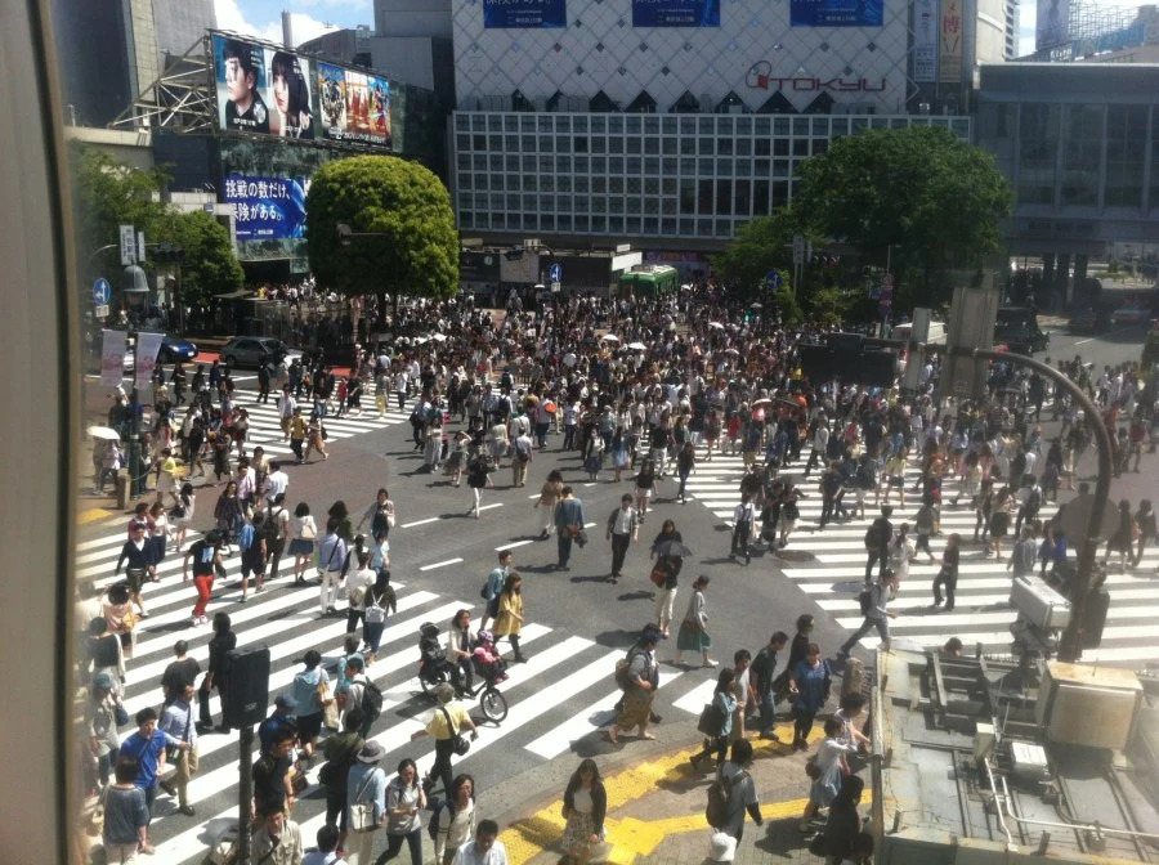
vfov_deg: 40.6
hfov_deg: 52.7
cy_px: 432
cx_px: 580
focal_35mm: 35
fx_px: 1170
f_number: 2.8
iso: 80
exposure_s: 1/1040
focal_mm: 3.85
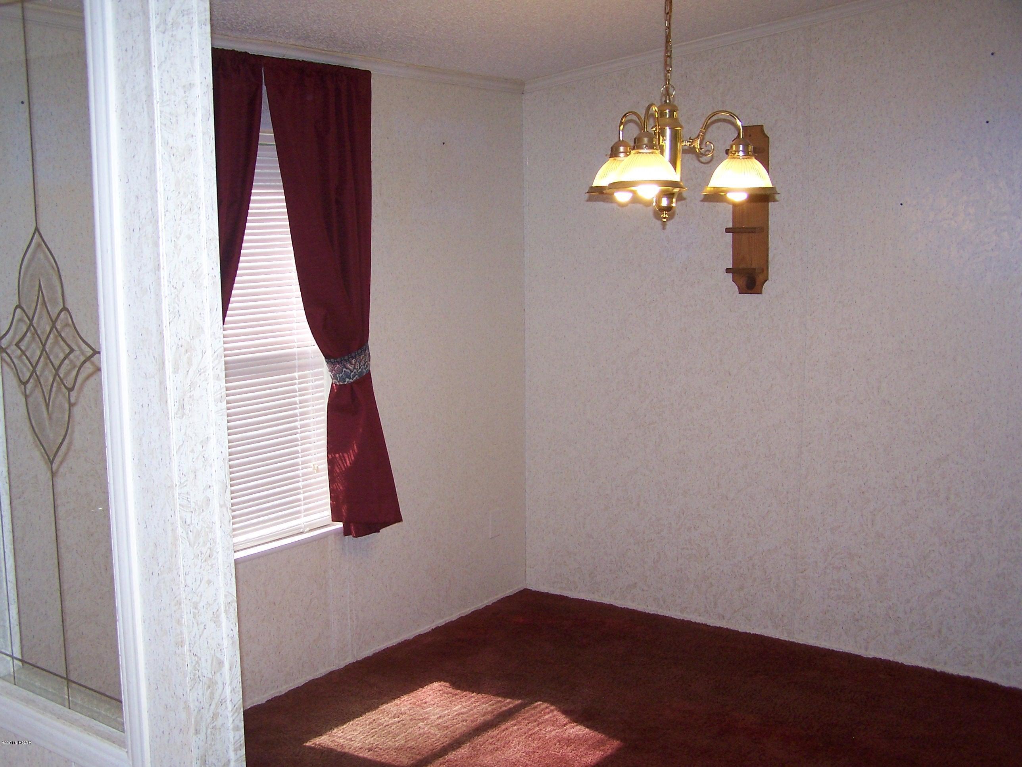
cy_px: 384
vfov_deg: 37.7
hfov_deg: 49.0
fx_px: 1122
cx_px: 511
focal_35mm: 38
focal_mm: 6.3
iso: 140
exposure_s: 1/60
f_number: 2.8
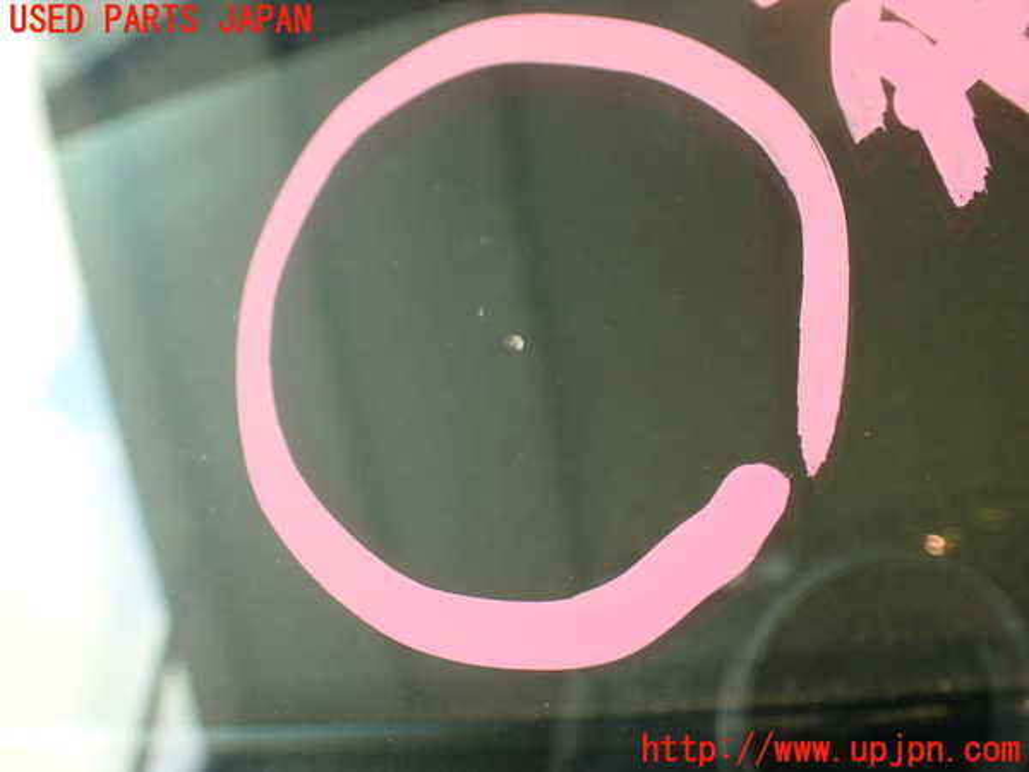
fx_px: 951
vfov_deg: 44.2
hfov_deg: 56.8
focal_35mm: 32
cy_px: 386
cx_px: 514
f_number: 2.4
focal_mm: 5.79
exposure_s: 1/50
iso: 200
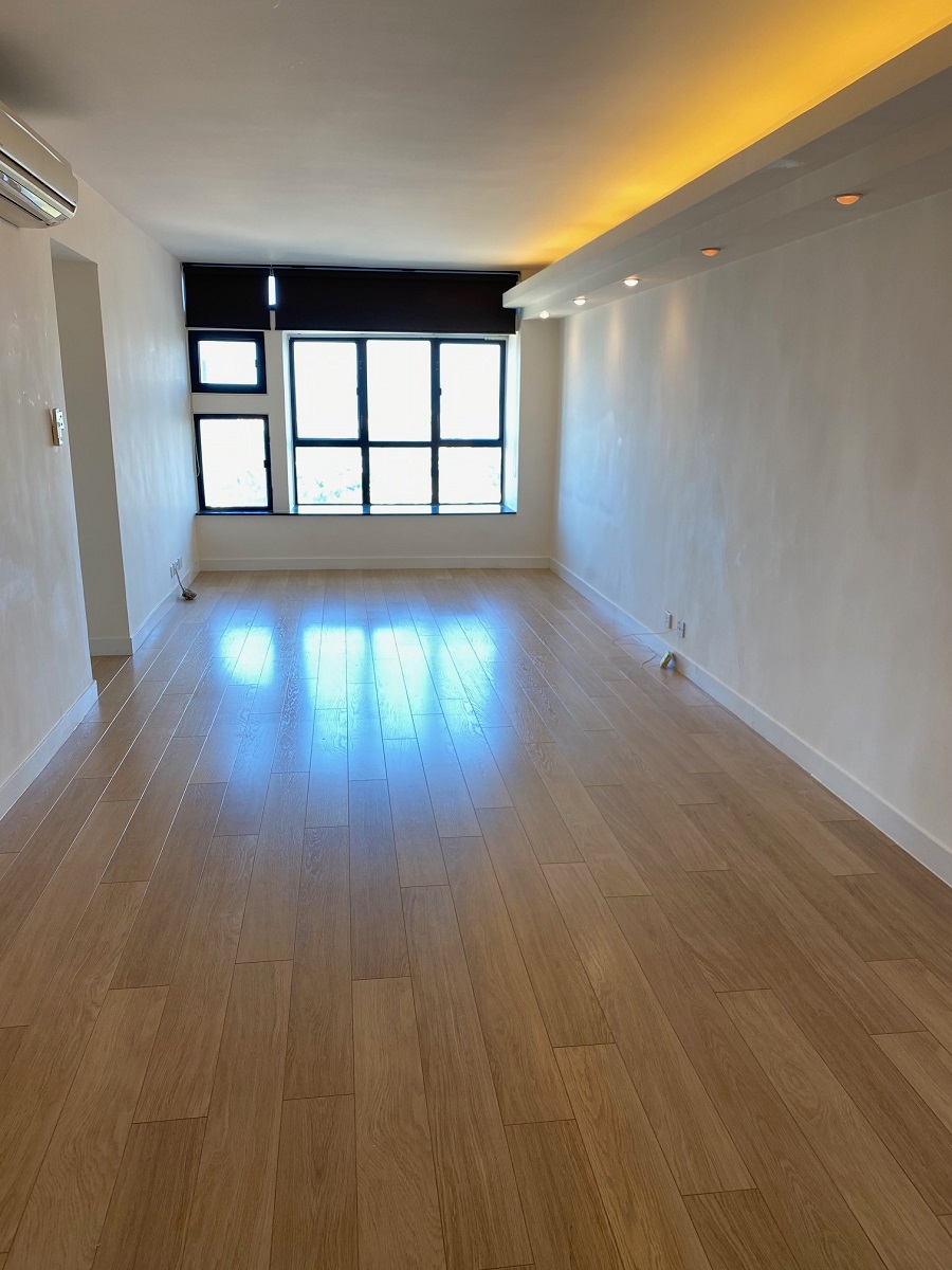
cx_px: 476
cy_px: 635
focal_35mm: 26
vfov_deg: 67.3
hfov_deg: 53.1
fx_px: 953
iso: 100
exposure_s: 1/100
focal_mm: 4.25
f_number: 1.8
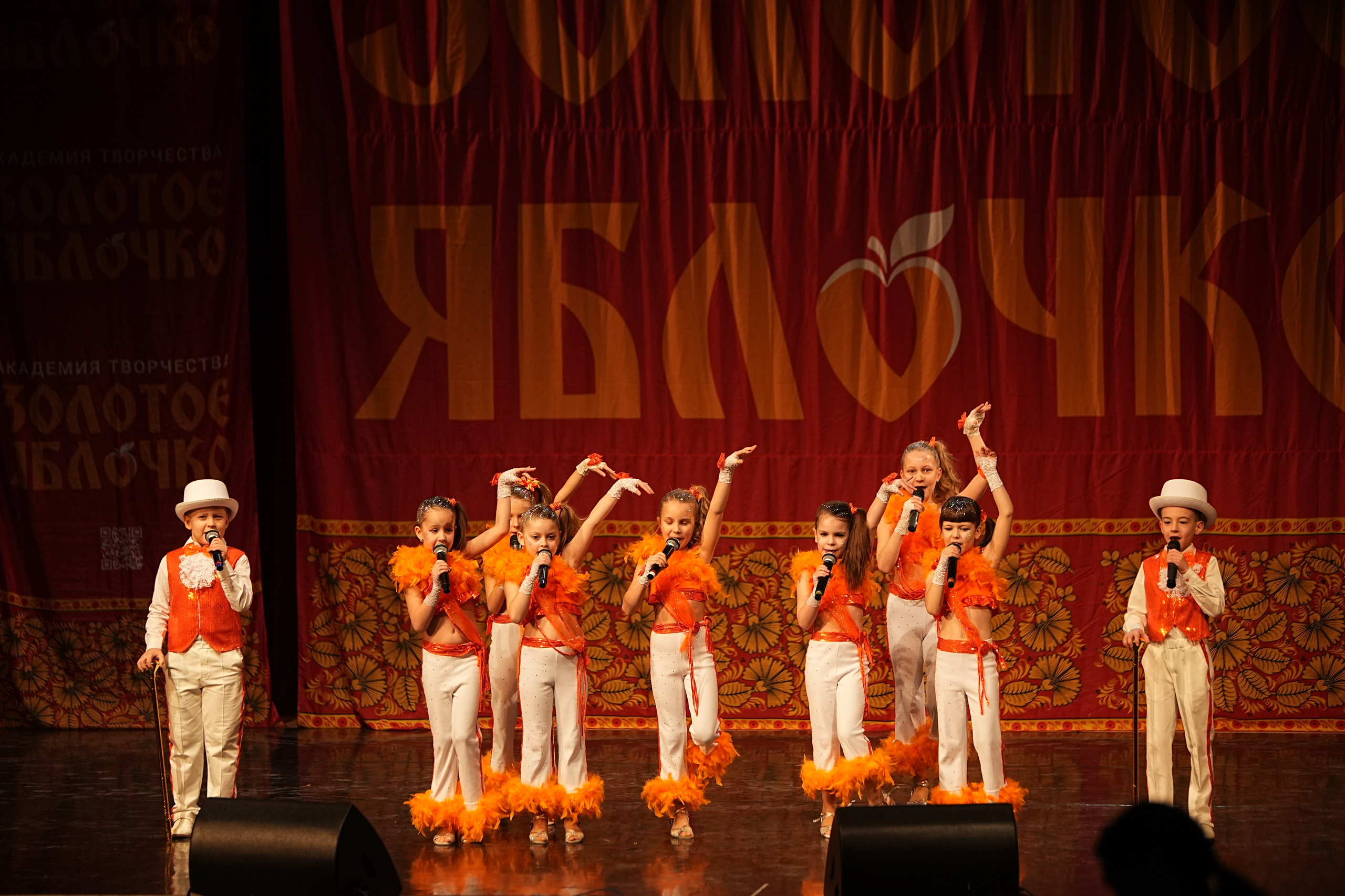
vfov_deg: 11.4
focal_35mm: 120
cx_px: 672
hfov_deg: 17.1
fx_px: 4483
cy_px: 448
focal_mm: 120
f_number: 2.8
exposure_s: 1/500
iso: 1600
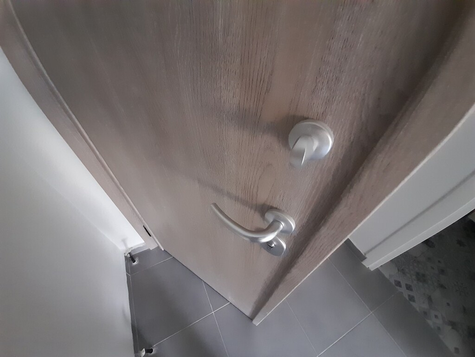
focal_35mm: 13
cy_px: 178
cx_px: 238
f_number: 2.2
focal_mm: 1.42
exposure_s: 1/20
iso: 500
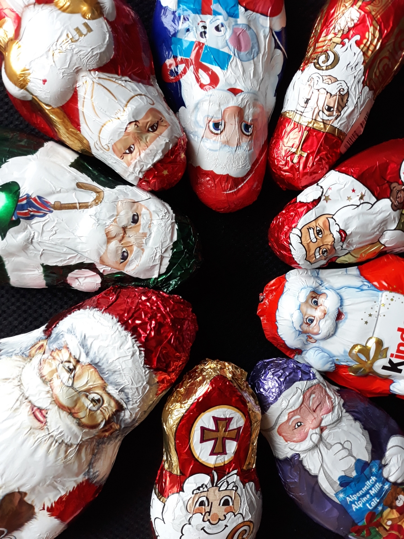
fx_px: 420
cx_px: 202
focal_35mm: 27
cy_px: 270
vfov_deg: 65.3
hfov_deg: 51.4
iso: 125
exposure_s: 1/50
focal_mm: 3.71
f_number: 1.7
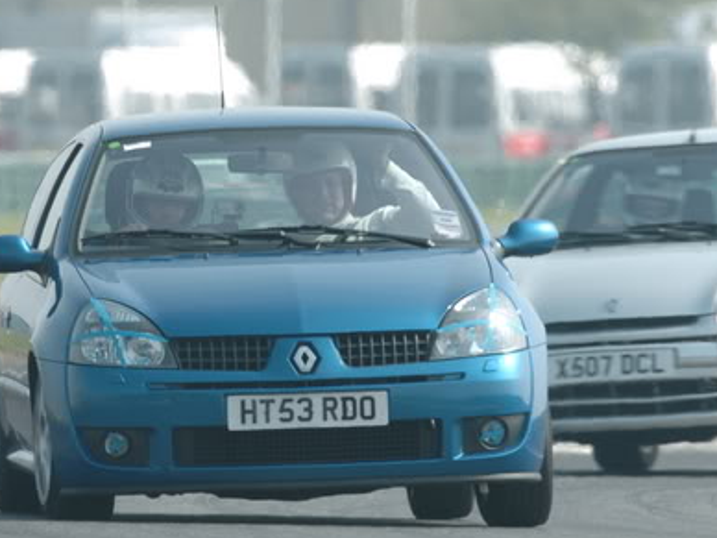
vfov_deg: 1.0
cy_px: 275
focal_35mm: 1425
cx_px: 209
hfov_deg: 1.4
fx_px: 29516
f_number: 8
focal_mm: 600
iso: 200
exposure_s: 1/320
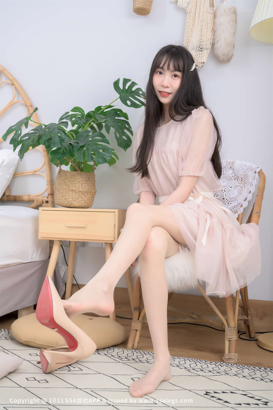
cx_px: 136
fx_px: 478
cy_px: 205
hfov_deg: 31.9
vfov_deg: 46.4
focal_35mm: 42
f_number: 6.3
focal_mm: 42
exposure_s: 1/160
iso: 320
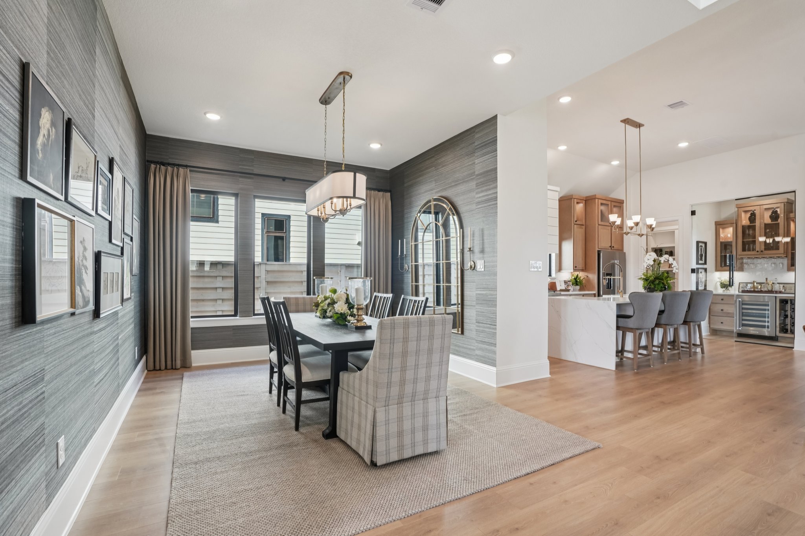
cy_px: 268
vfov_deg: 73.7
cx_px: 402
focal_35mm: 16
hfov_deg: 96.7
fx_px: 358
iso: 400
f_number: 8
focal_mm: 16
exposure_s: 1/30
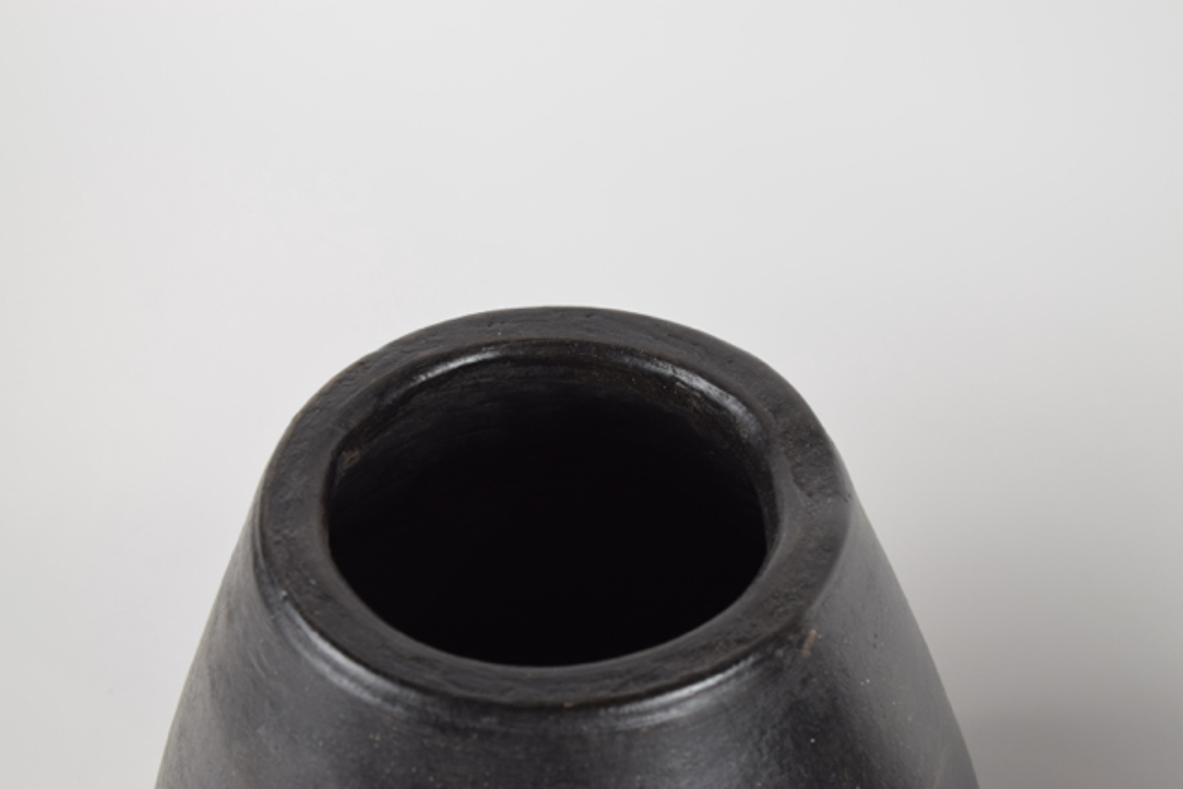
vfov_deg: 16.6
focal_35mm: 82
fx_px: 2711
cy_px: 394
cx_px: 592
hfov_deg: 24.6
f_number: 7.1
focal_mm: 55
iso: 400
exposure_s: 1/125
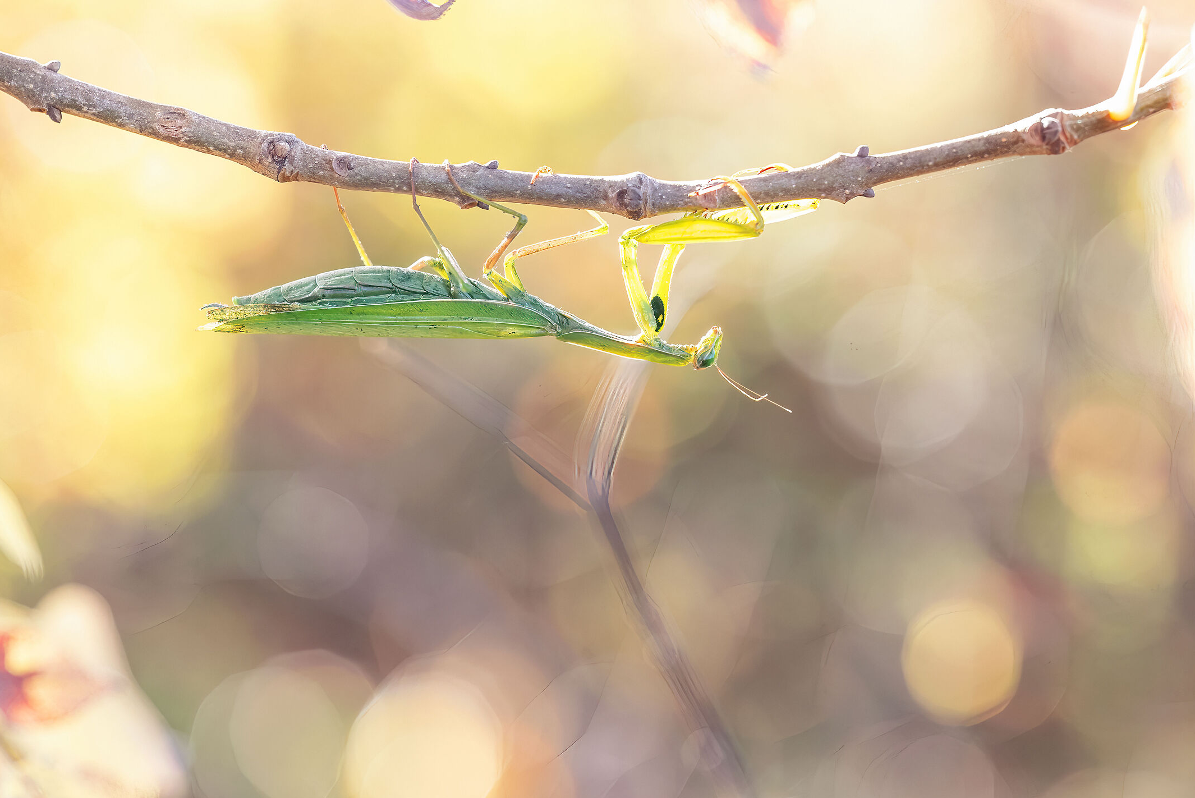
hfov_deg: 12.2
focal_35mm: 169
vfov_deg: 8.1
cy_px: 378
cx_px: 524
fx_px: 5612
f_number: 6.3
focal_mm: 150
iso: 640
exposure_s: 1/100
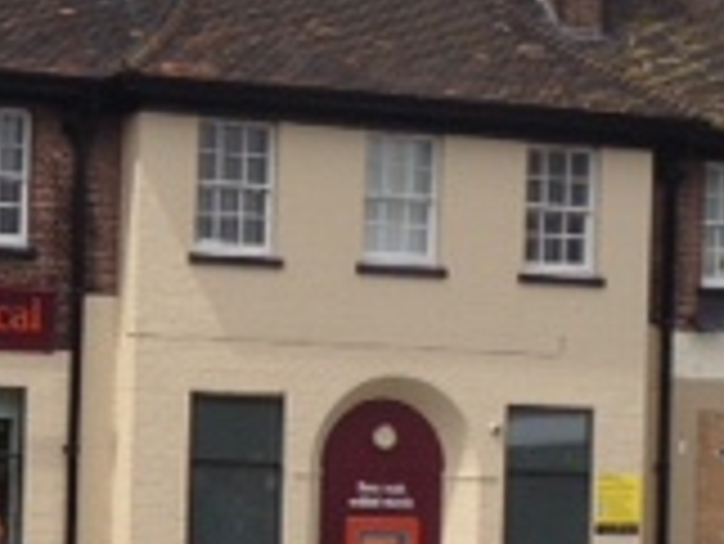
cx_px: -4
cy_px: 432
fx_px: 2909
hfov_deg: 14.0
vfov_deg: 10.7
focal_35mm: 139
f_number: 2.4
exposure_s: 1/2304
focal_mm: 4.28
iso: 50
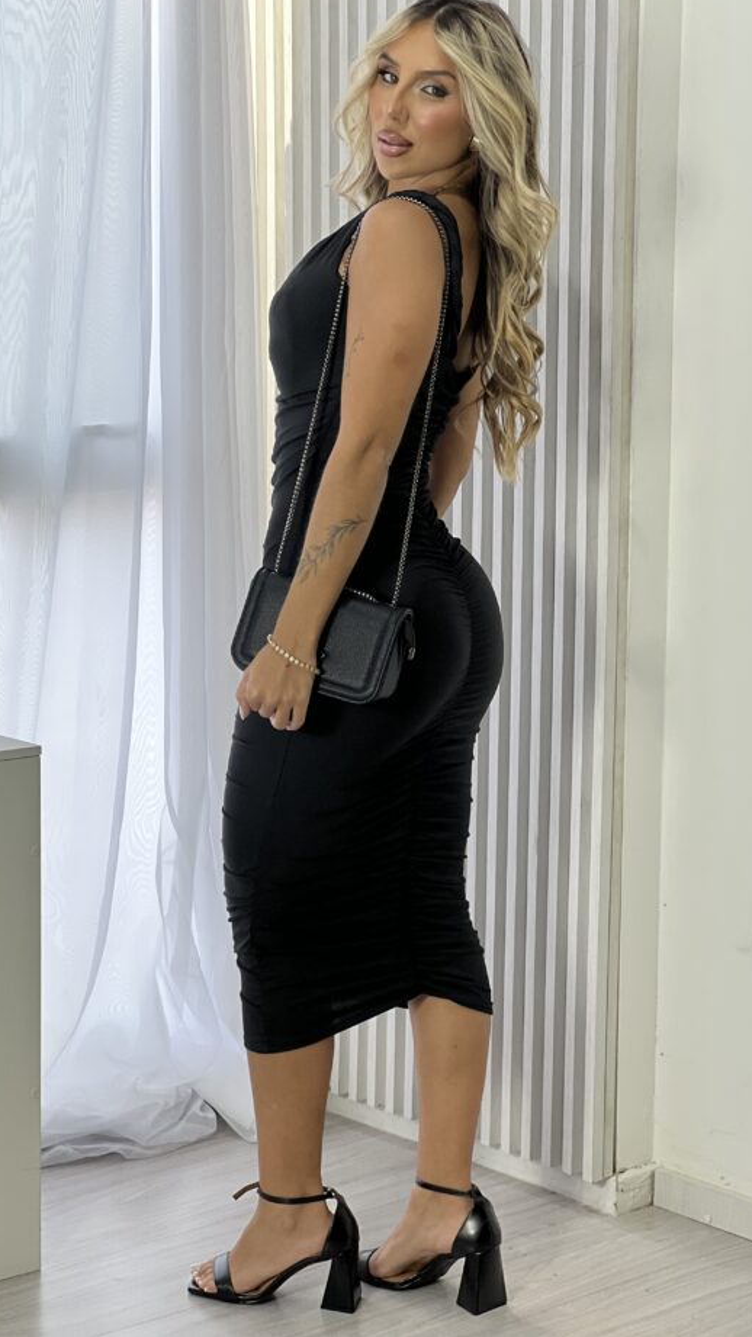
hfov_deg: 14.2
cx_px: 431
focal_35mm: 85
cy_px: 661
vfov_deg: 25.0
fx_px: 3013
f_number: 2.8
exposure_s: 1/120
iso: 64
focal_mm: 9
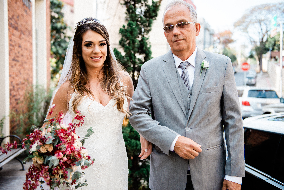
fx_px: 316
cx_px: 142
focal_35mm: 40
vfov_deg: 33.4
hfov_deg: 48.4
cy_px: 95
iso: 100
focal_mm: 40
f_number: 2.8
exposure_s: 1/250
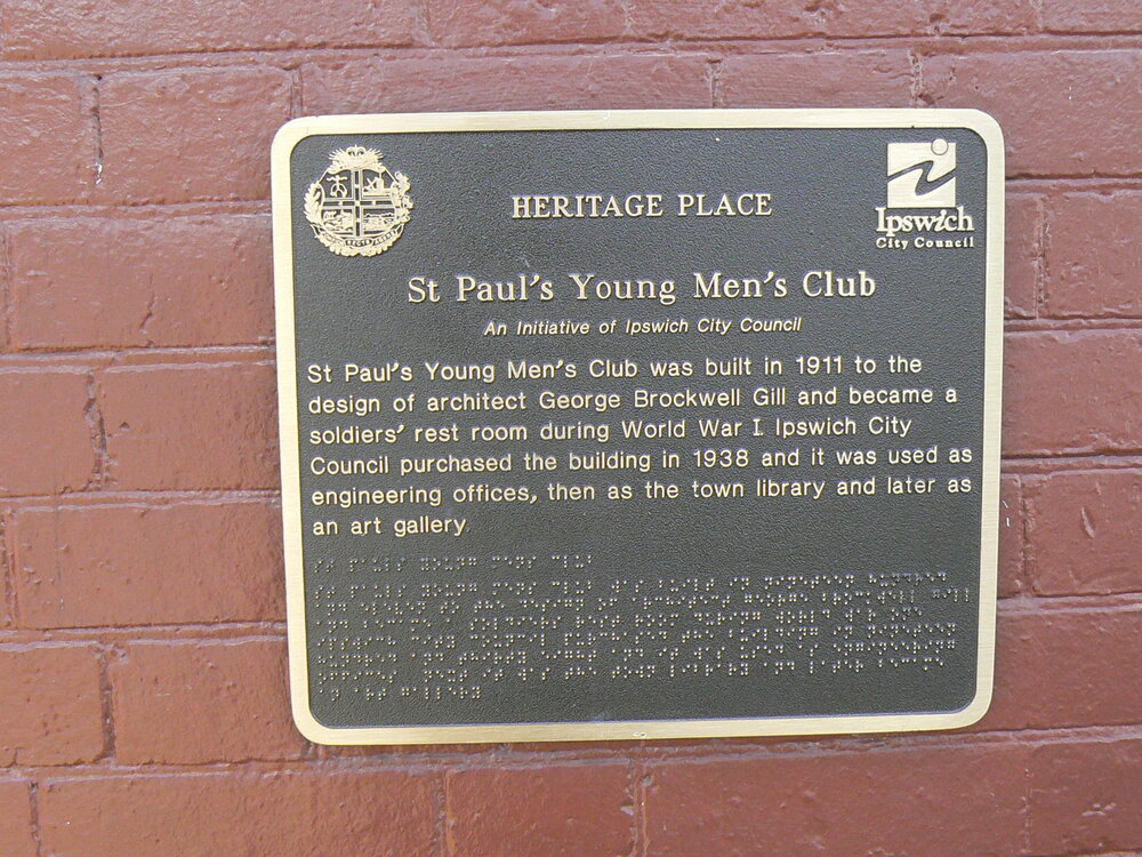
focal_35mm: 49
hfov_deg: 38.9
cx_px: 571
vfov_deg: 29.7
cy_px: 428
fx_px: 1617
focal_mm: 6
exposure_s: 1/160
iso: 200
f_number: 5.6
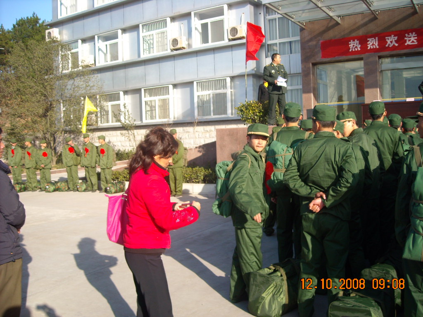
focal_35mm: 35
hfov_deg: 52.6
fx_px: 428
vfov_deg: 40.7
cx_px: 212
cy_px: 158
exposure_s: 1/135
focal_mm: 5.7
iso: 64
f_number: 5.6
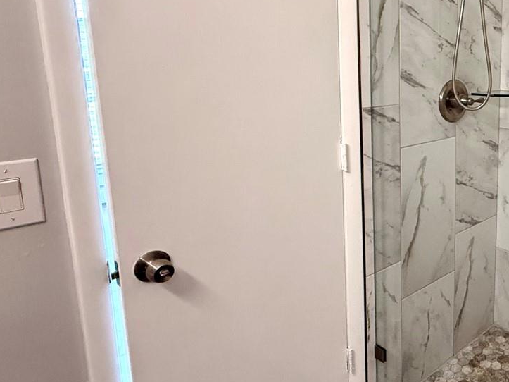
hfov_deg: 48.8
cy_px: 121
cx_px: 500
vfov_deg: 44.6
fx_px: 456
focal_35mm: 31
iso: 320
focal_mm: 2.22
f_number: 2.2
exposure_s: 1/120
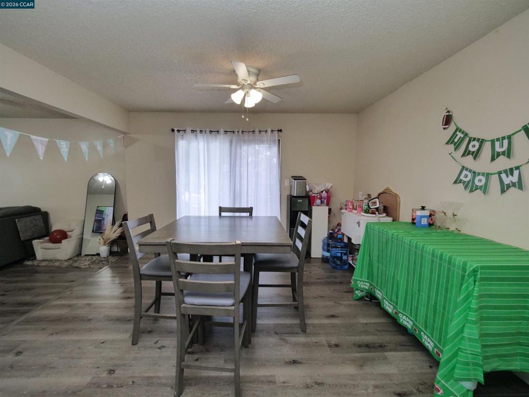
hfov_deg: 102.1
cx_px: 264
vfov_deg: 85.7
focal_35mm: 14
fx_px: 214
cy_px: 198
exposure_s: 1/160
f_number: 4.5
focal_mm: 7
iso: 800
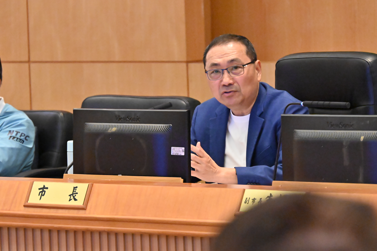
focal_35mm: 300
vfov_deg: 4.6
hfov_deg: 6.9
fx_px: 3140
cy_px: 126
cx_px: 188
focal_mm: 200
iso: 6400
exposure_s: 1/200
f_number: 6.3
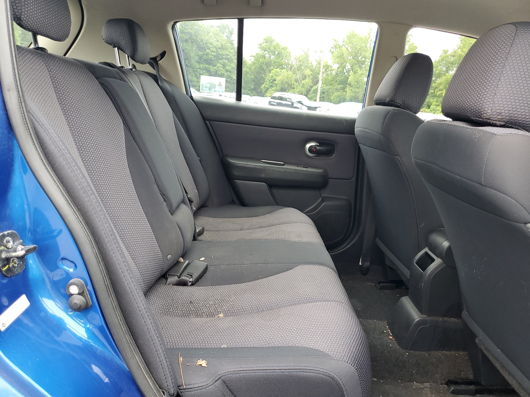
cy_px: 198
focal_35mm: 26
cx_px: 265
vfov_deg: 53.1
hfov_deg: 67.3
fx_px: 398
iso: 85
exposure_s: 1/60.2
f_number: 1.5
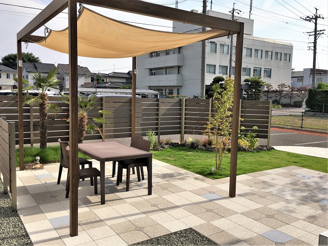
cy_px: 123
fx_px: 275
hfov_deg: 61.7
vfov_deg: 48.2
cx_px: 164
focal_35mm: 29
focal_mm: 4.15
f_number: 2.2
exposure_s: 1/1508
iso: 25
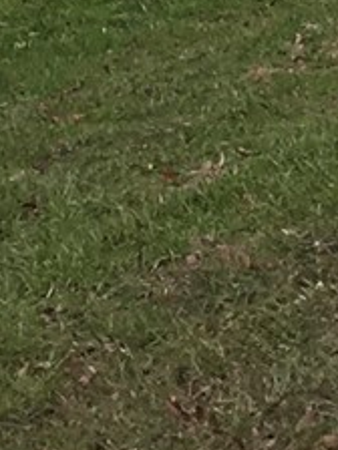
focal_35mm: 265
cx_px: 177
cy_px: -944
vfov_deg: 6.7
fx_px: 3450
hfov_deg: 5.6
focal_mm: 4.15
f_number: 2.2
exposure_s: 1/481
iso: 25
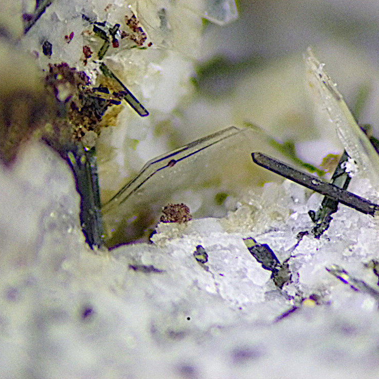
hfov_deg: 14.6
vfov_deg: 14.7
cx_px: 167
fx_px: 1474
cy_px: 189
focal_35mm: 119
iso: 400
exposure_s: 1/125
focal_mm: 18
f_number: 5.7
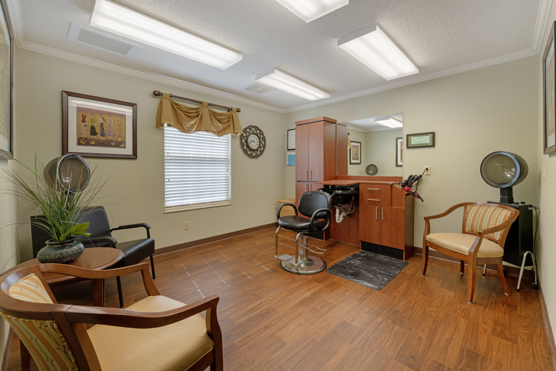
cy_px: 186
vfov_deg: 81.2
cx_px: 278
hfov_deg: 104.3
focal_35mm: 14
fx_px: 216
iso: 400
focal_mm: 14
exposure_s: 1/80
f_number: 10
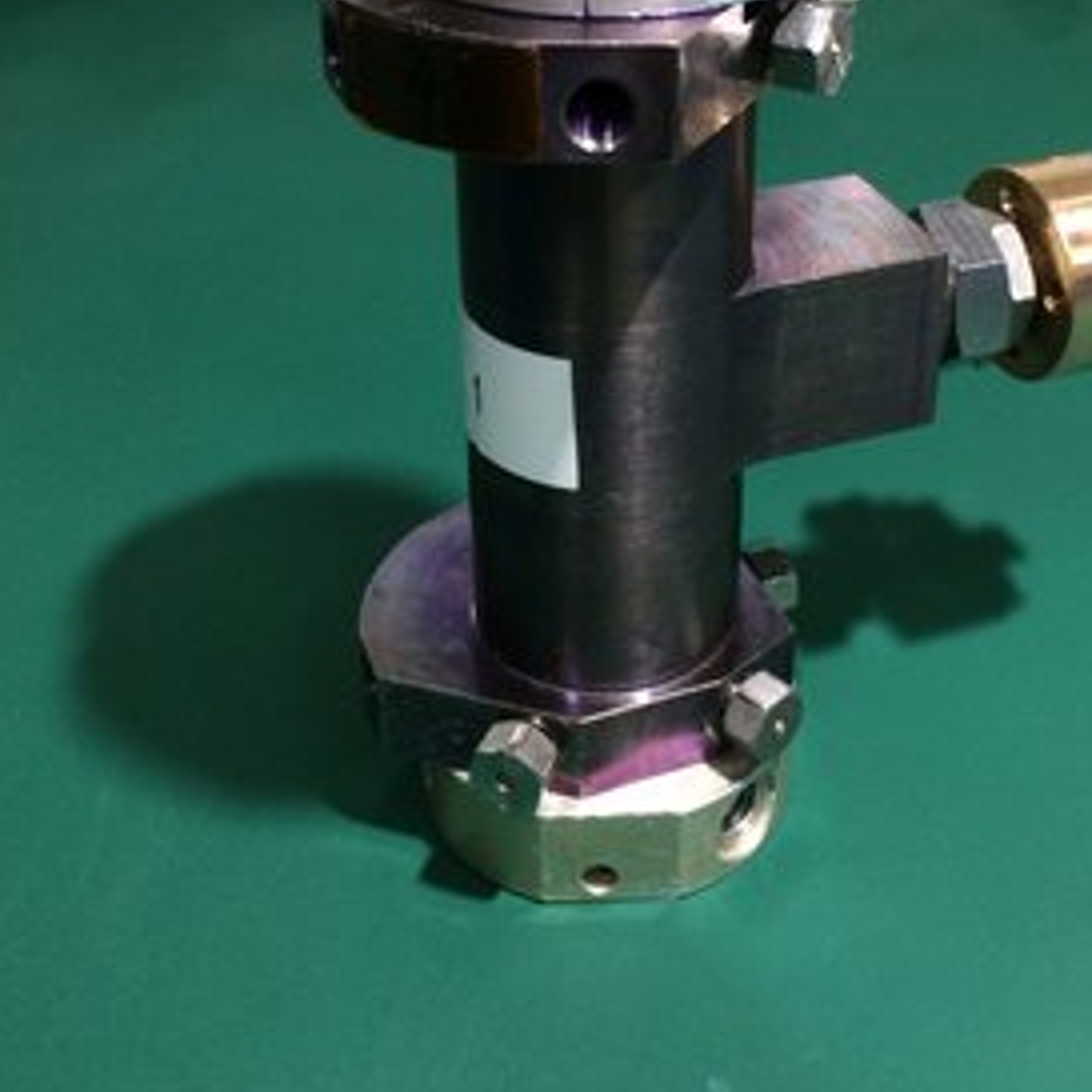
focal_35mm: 47
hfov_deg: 36.0
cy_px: 240
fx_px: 1677
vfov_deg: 35.1
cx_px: 642
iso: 125
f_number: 2.2
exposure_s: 1/30
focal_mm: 4.15
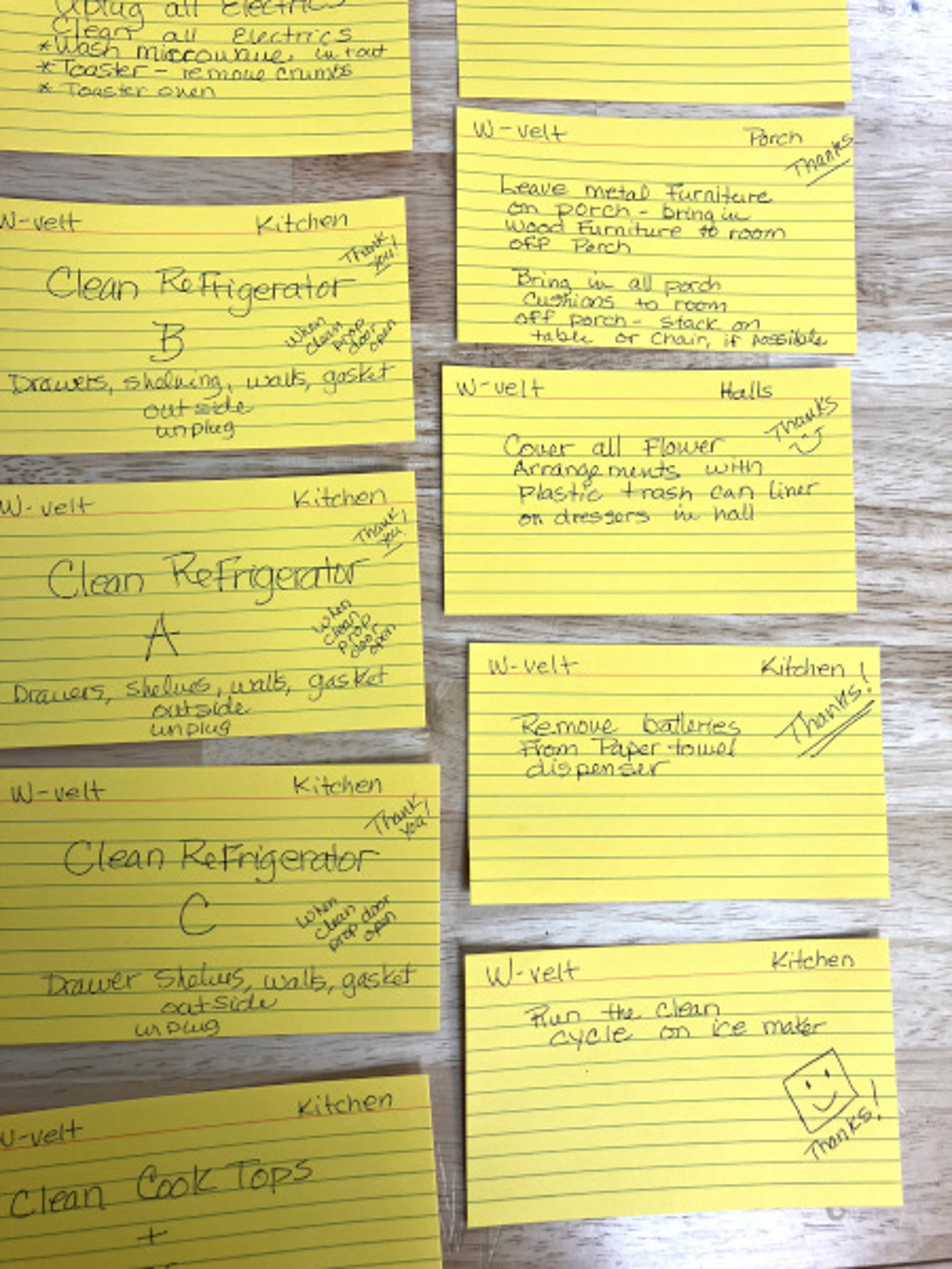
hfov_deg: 49.7
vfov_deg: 63.4
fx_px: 1027
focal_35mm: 28
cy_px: 634
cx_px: 476
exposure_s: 1/120
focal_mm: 3.99
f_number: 1.8
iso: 50
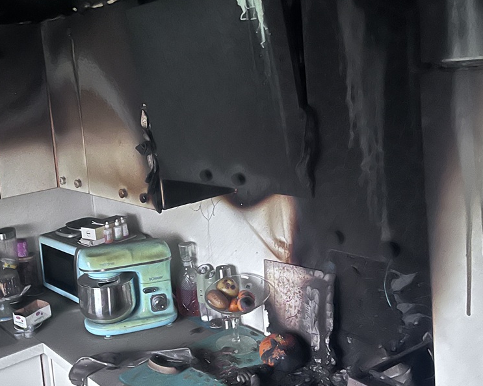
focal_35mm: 41
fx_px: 586
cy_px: 138
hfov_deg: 43.7
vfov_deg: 36.2
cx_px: 135
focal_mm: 5.1
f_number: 1.6
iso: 1000
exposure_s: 1/9
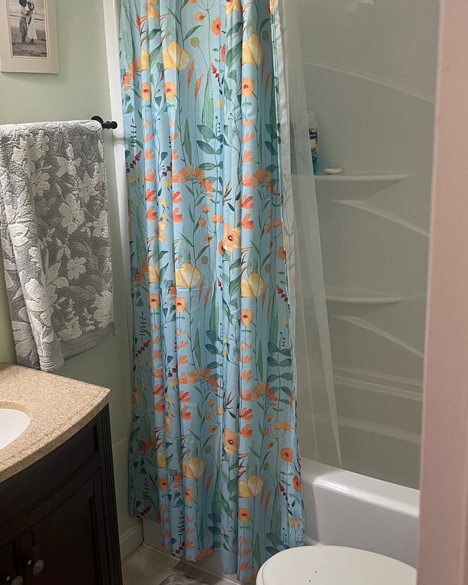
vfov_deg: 45.8
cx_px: 197
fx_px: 693
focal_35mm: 40
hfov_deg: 37.2
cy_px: 290
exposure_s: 1/60
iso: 125
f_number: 1.5
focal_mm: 5.7
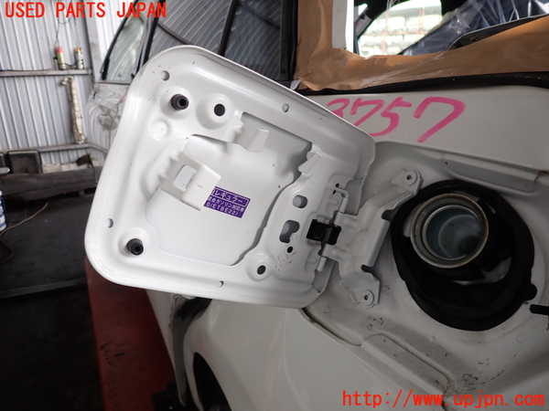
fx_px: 396
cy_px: 206
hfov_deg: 69.4
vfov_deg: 54.9
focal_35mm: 25
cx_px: 274
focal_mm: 4.5
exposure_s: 1/80
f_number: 2
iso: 100
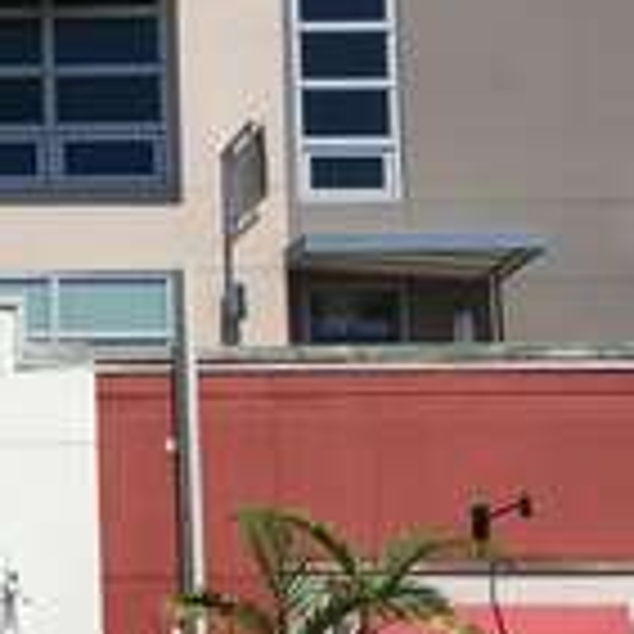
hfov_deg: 10.5
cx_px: -841
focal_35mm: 145
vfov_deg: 11.9
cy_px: 647
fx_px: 3005
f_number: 2.2
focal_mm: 4.15
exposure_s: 1/2331
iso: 25
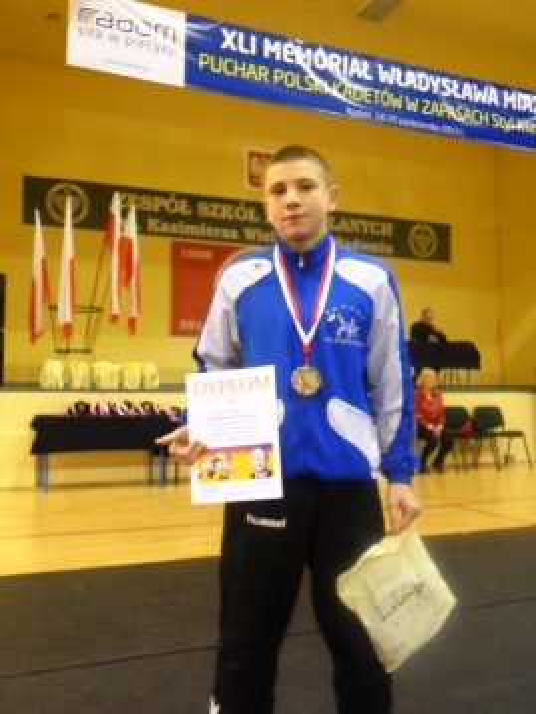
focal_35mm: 37
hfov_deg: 38.7
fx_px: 763
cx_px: 268
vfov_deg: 50.1
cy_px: 357
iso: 400
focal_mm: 6.6
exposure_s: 1/20
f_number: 4
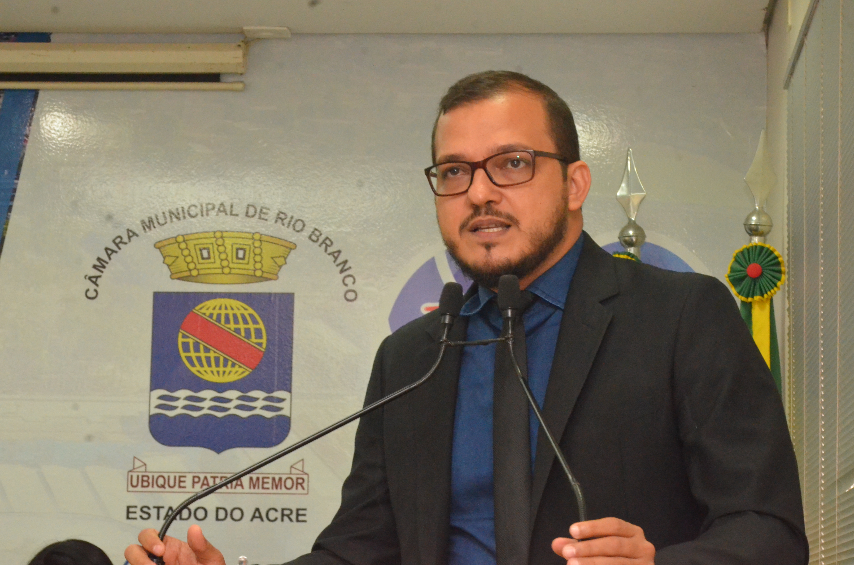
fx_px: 2663
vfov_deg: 12.1
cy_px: 282
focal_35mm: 112
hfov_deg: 18.2
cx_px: 427
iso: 5000
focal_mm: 75
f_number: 11
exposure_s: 1/60
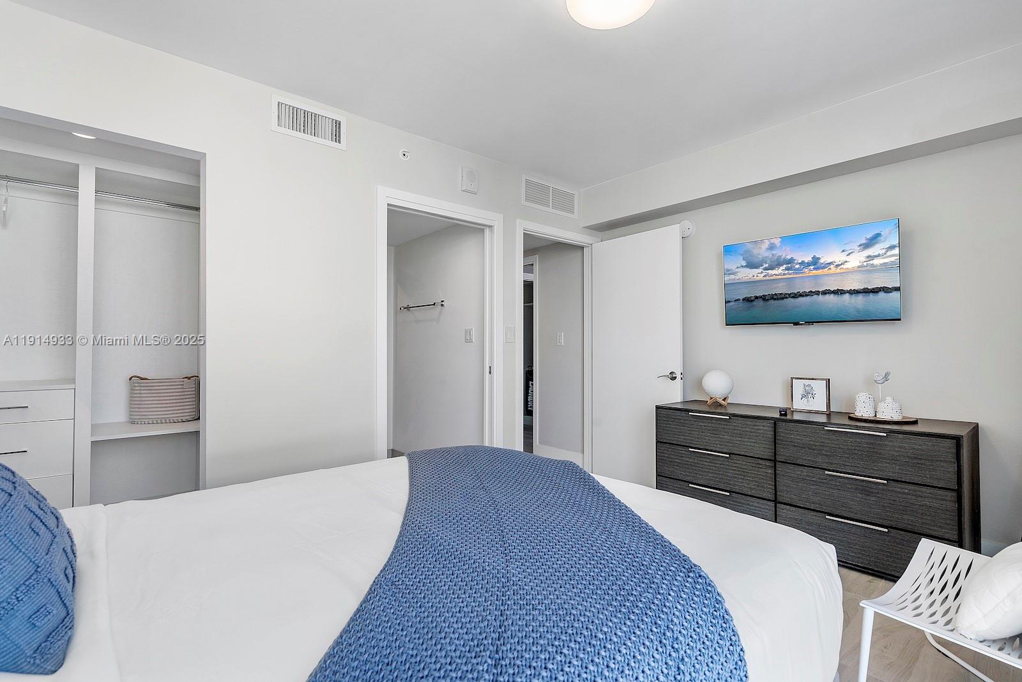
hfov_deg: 96.7
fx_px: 454
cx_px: 511
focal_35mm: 16
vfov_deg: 73.8
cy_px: 341
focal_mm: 16
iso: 640
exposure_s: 1/100
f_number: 8
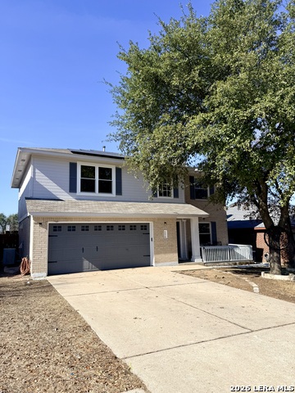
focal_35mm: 24
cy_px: 196
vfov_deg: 71.6
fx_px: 273
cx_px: 148
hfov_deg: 56.8
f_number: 1.78
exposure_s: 1/4673
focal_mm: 6.76
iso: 80
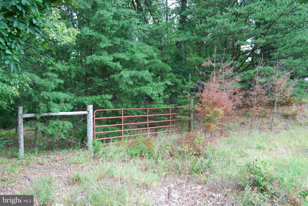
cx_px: 154
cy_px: 103
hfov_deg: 57.2
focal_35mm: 33
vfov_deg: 40.1
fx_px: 283
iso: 200
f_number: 5
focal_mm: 22
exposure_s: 1/60
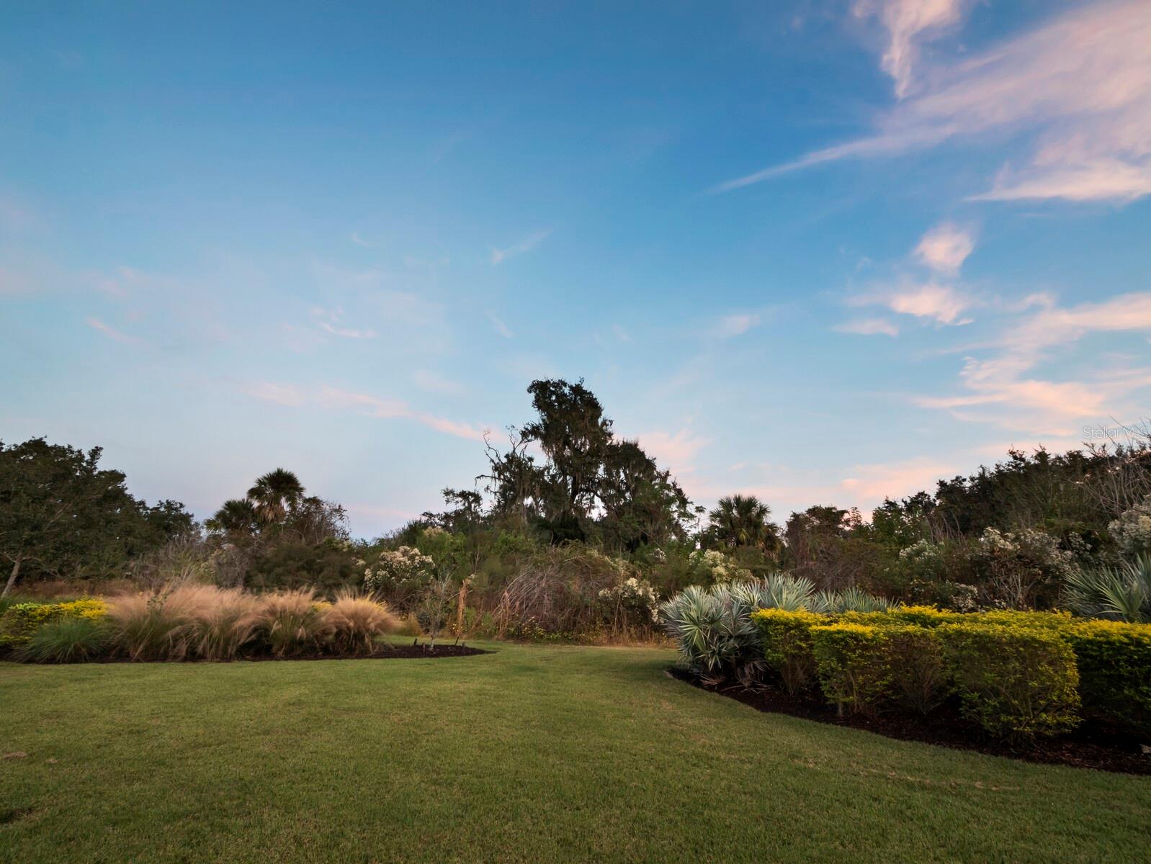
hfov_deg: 102.0
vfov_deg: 85.7
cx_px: 576
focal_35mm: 14
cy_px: 432
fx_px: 466
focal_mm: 7
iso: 400
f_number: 10
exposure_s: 1/5
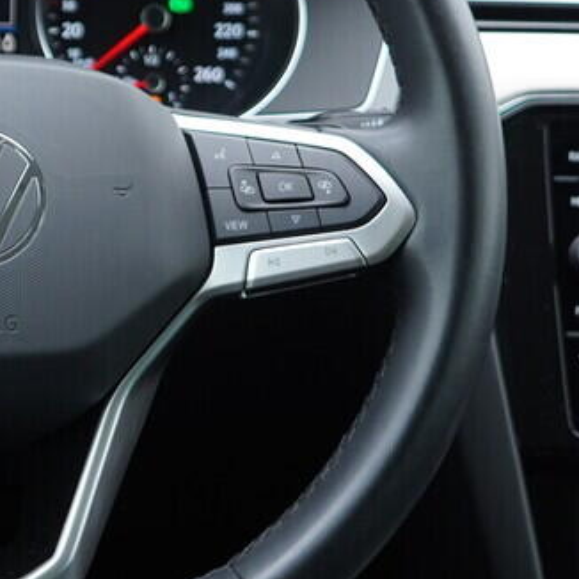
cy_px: 210
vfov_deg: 18.1
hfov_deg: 17.6
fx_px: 1817
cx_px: -14
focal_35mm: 96
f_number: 2.8
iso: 250
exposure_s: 1/40
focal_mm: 24
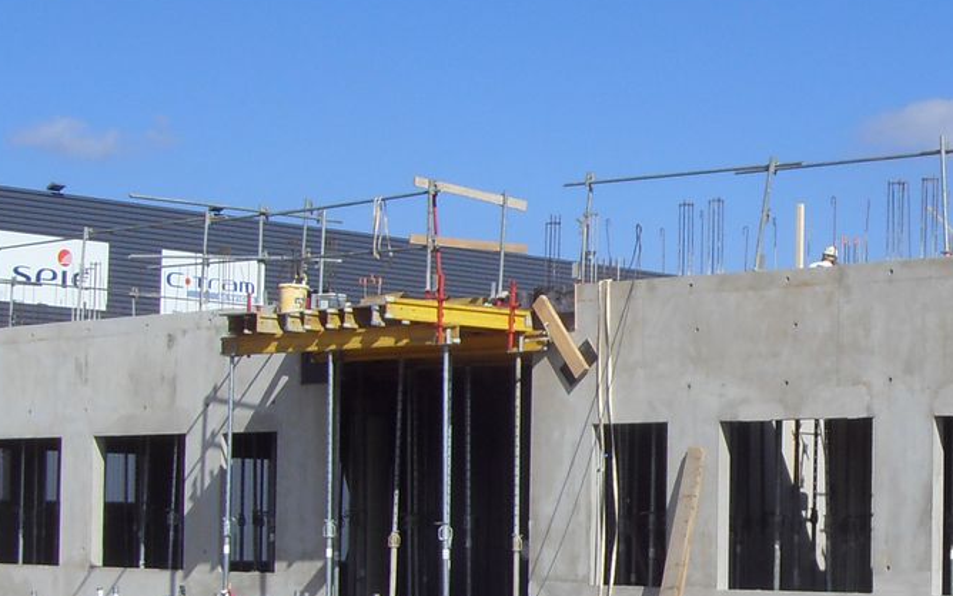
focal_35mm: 99
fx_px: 2572
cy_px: 469
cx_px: 802
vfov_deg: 13.2
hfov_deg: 20.7
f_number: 6.2
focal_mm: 6.6
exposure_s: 1/500
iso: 80
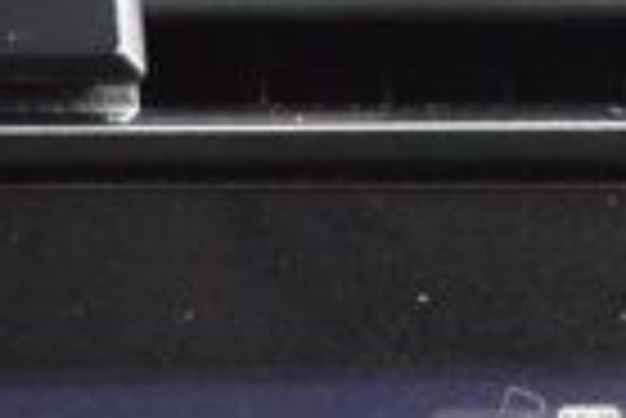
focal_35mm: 254
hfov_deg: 8.1
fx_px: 4416
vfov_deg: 5.1
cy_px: 1348
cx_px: 54
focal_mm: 23
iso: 1250
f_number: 6.3
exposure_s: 1/15
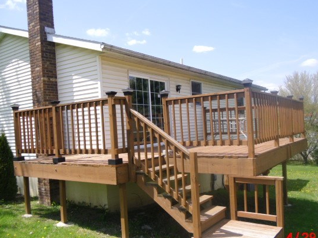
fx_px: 294
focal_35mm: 32
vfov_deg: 44.1
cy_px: 130
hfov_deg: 56.7
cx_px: 176
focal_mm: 4.9
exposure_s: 1/100
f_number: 8
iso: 100
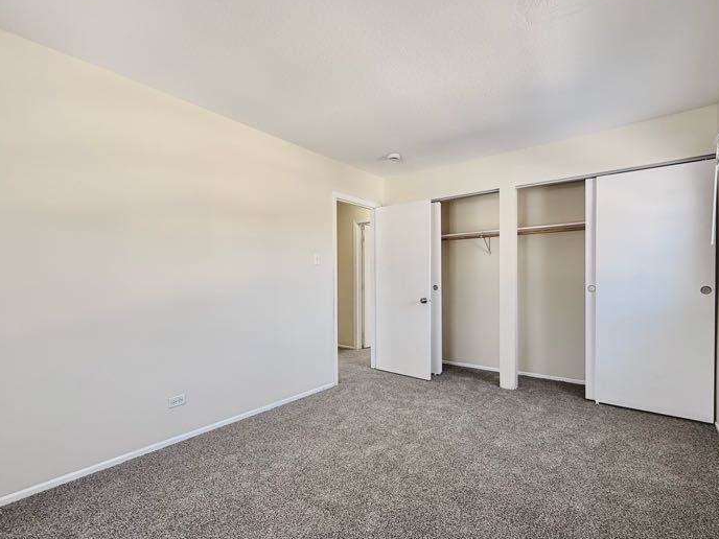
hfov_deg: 91.0
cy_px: 283
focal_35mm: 17
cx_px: 368
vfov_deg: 74.7
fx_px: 353
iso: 80
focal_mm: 2.22
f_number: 2.2
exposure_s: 1/99
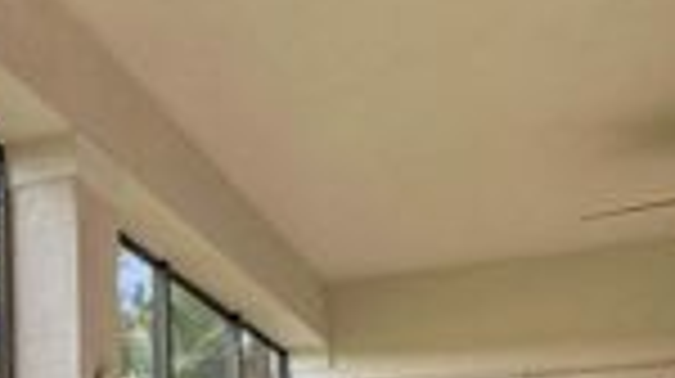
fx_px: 1001
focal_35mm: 56
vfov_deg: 18.8
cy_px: 574
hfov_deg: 27.3
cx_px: -310
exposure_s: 1/160
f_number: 9
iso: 200
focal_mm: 16
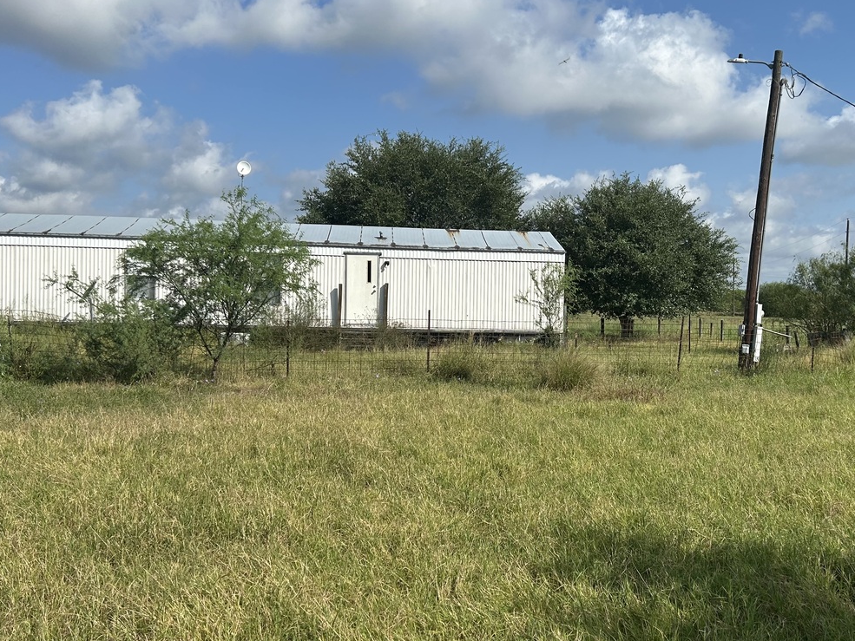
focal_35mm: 38
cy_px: 312
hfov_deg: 48.6
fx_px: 939
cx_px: 522
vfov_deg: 37.7
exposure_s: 1/5882
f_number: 1.5
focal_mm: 5.7
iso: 50
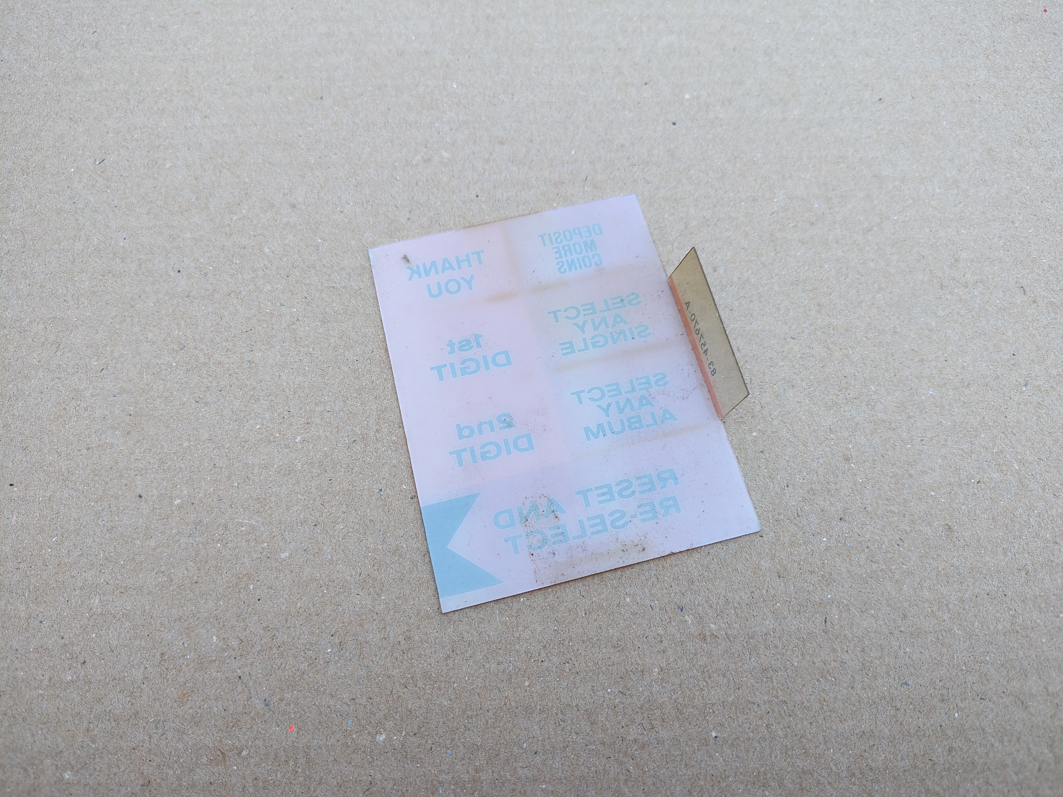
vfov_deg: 56.8
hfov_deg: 71.6
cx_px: 532
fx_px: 737
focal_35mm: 24
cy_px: 398
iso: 100
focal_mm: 5.56
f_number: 1.8
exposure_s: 1/309
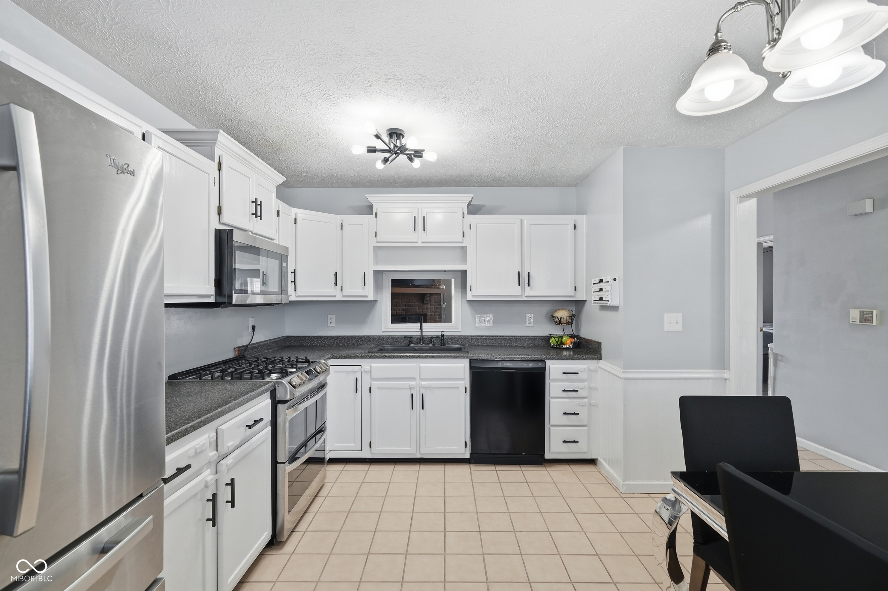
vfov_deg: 72.0
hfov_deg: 95.0
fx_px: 407
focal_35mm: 16
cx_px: 444
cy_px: 296
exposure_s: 1/80
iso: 640
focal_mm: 16.5
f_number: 7.1
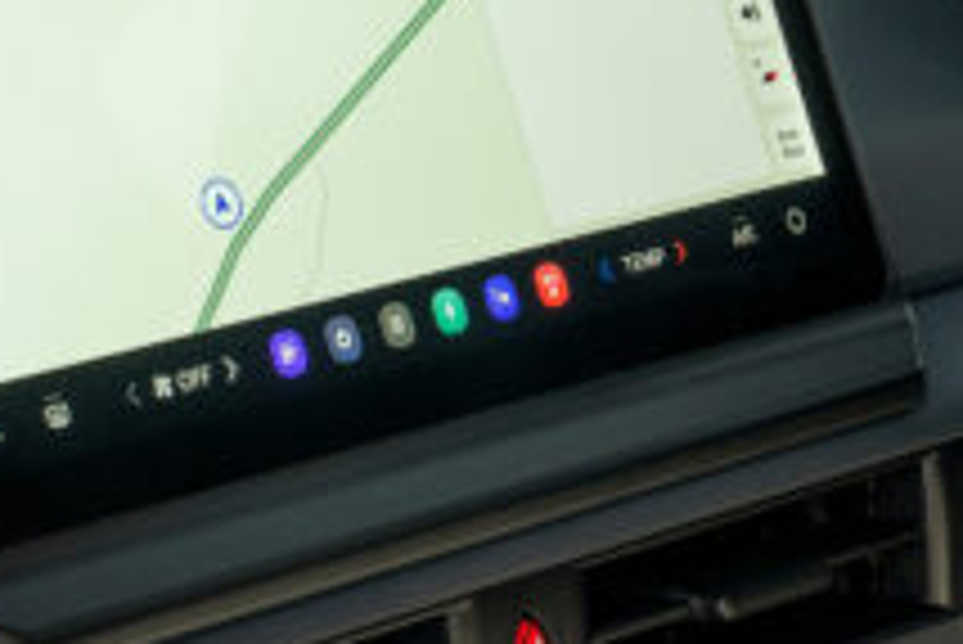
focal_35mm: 209
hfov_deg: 9.8
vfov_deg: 6.6
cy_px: 79
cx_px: 436
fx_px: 5594
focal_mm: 70
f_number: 9
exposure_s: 1/13
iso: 400
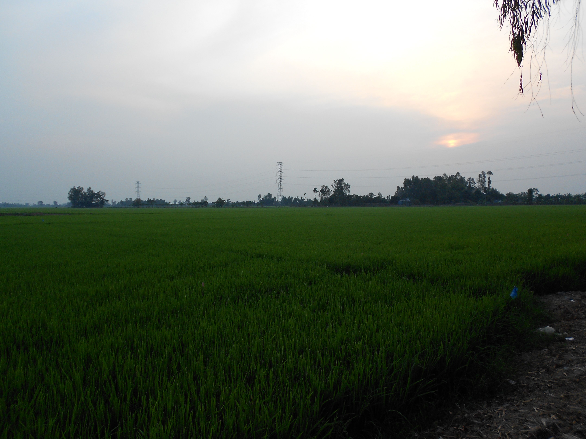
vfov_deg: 53.1
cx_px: 293
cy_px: 220
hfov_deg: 67.3
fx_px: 440
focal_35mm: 26
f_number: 3.2
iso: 80
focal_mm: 4.6
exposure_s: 1/200
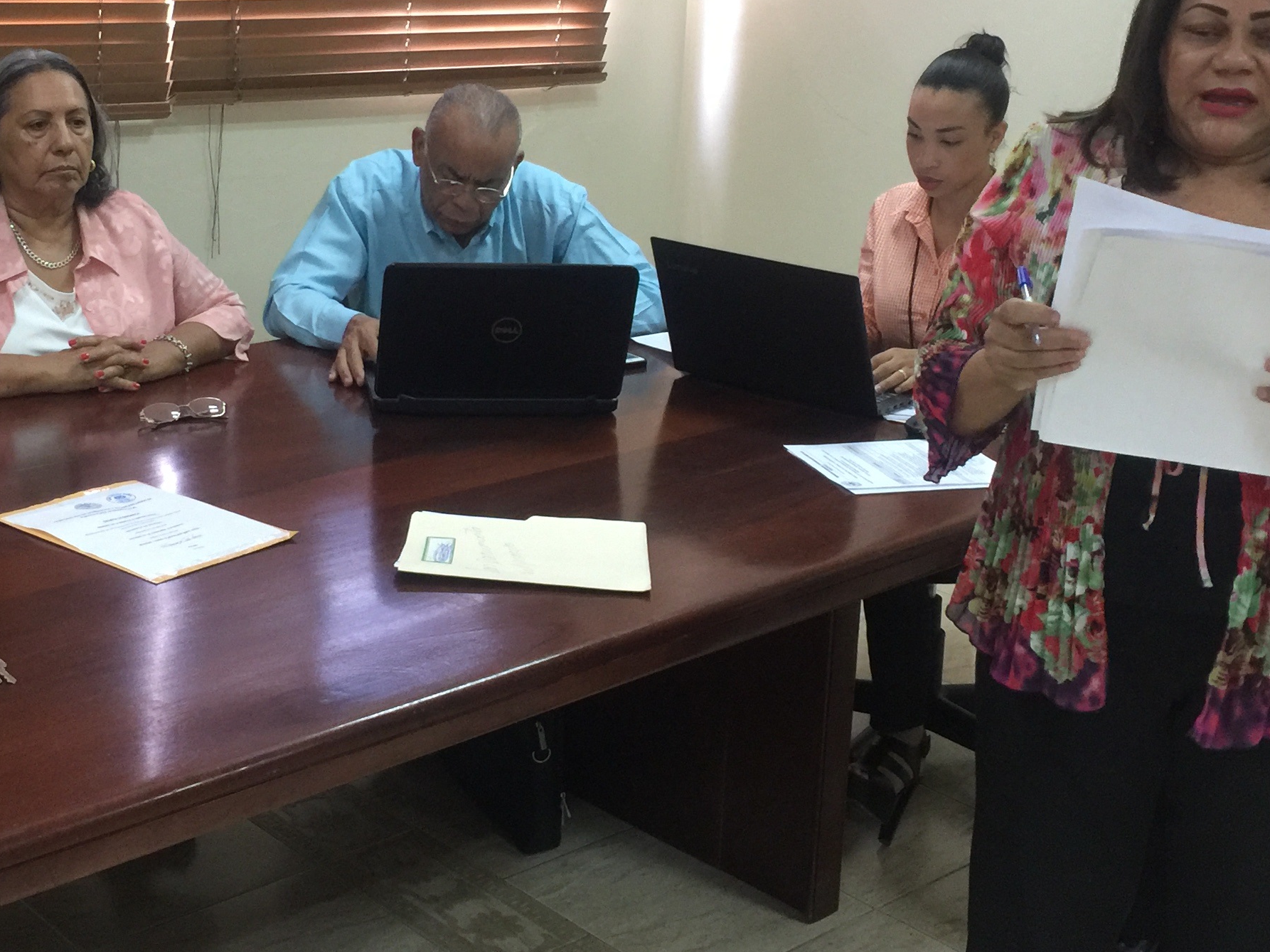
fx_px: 1944
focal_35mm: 53
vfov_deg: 27.2
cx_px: 533
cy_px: 250
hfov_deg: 36.1
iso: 125
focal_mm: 4.15
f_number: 2.2
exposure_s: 1/15
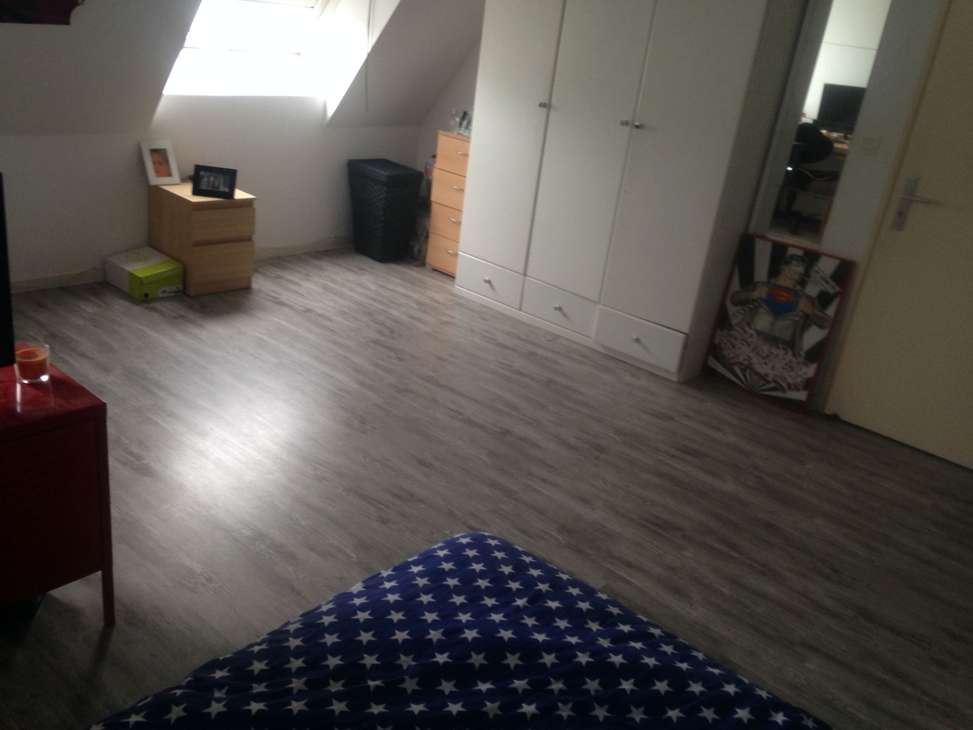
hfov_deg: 55.4
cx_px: 486
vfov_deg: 42.9
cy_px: 365
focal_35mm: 33
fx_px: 928
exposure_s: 1/20
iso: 80
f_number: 2.4
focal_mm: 4.12
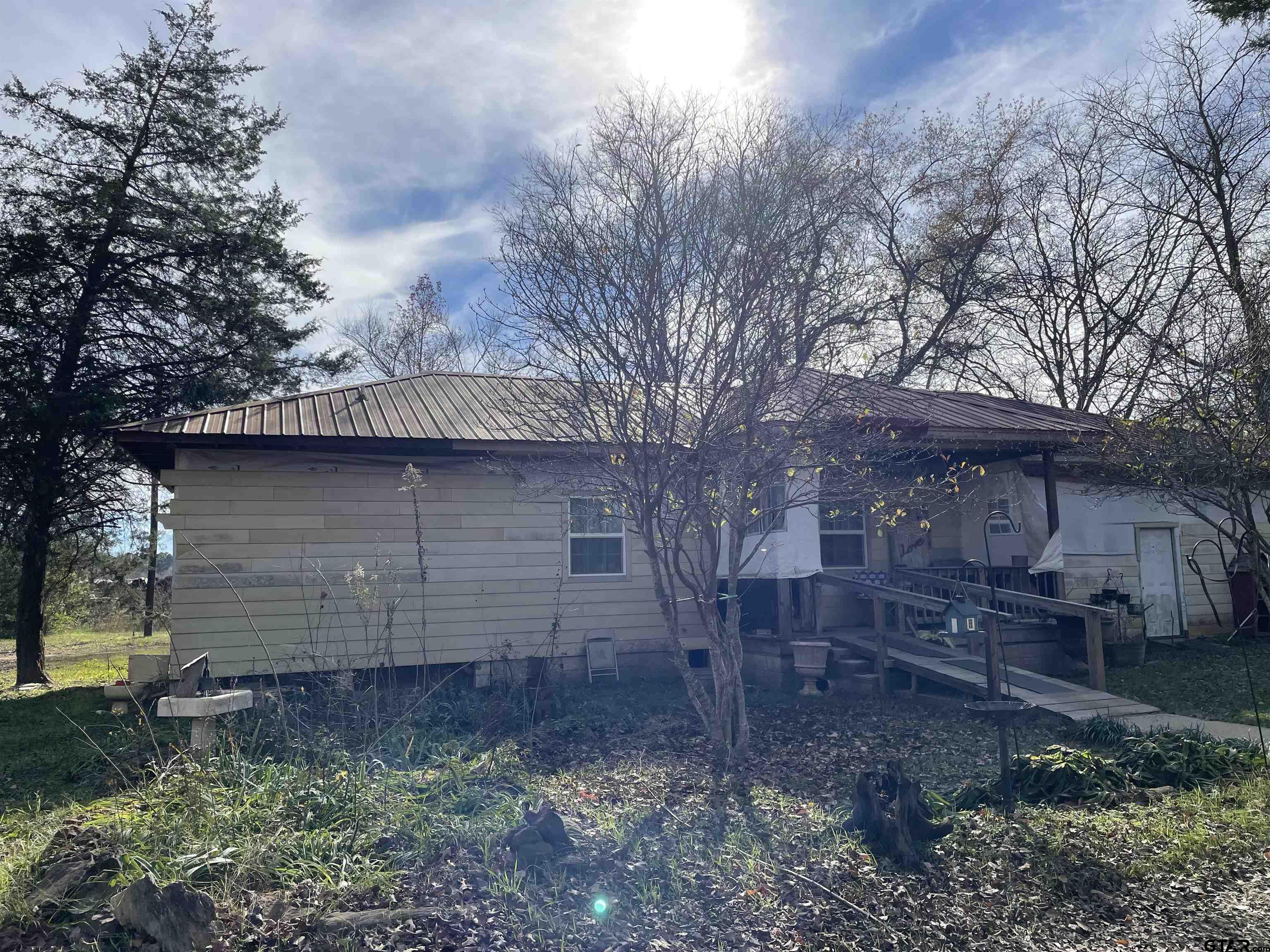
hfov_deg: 67.3
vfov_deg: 53.1
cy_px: 476
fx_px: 954
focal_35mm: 26
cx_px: 635
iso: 32
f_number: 1.6
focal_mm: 4.2
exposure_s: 1/4292
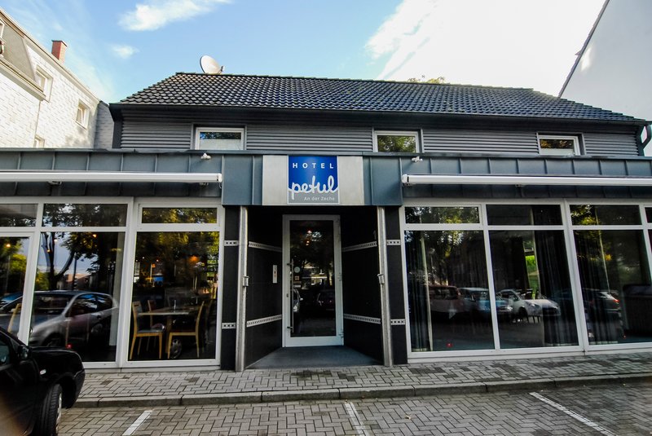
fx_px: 326
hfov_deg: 89.9
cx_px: 326
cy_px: 218
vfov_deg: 67.5
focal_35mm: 18
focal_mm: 12
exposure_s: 1/160
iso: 500
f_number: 7.1
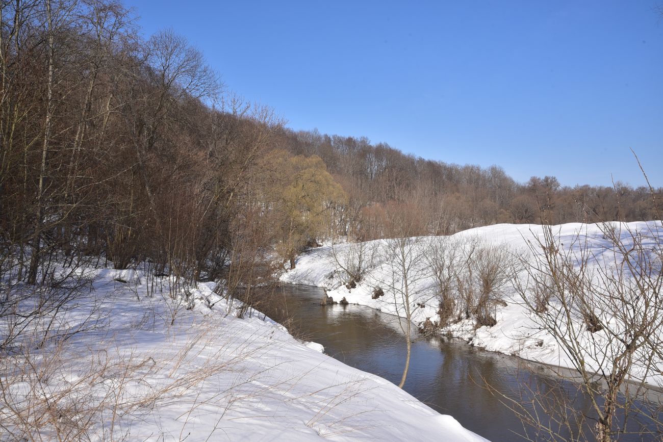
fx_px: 921
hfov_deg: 39.6
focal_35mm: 50
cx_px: 332
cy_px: 221
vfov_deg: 27.0
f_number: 13
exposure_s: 1/125
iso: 125
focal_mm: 50
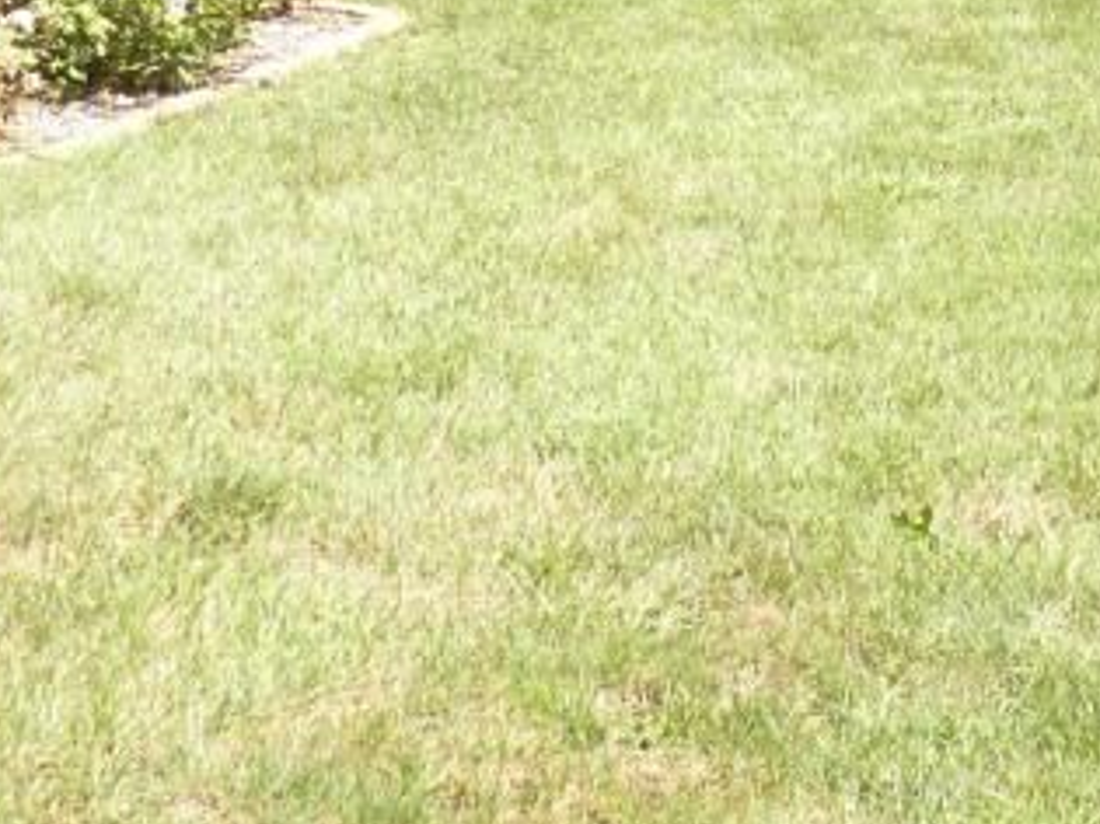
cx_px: 1292
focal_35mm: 117
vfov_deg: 12.0
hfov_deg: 16.2
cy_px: -433
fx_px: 3717
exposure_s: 1/200
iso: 100
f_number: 4
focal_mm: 6
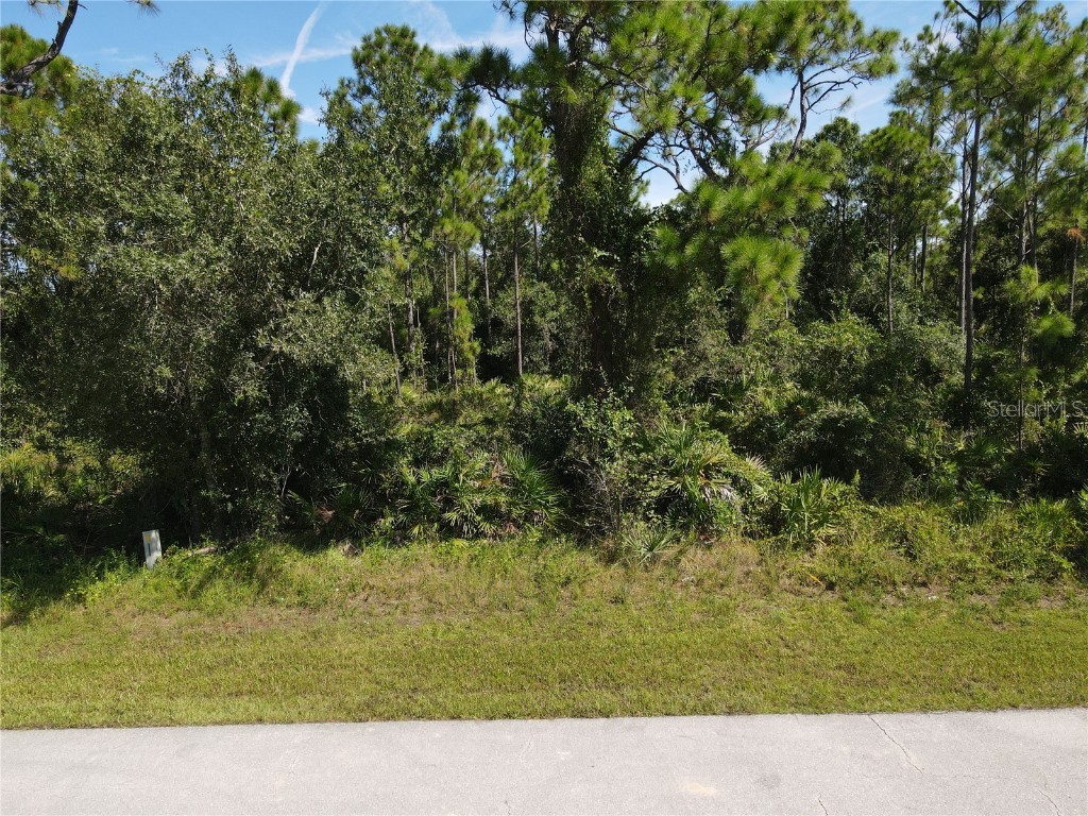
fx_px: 754
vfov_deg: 56.8
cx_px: 544
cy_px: 408
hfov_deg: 71.6
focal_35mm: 24
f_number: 2.8
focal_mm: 4.5
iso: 110
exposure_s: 1/500
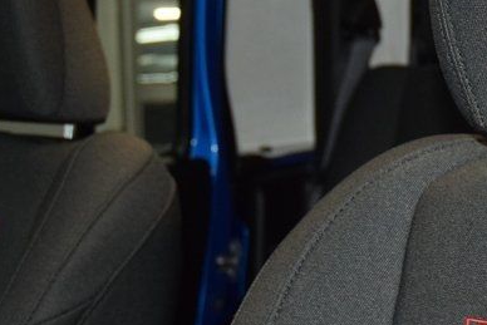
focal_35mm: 87
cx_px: 615
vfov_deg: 15.7
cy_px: 117
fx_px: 1177
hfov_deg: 21.4
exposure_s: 1/80
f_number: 3.5
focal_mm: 22
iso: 1800
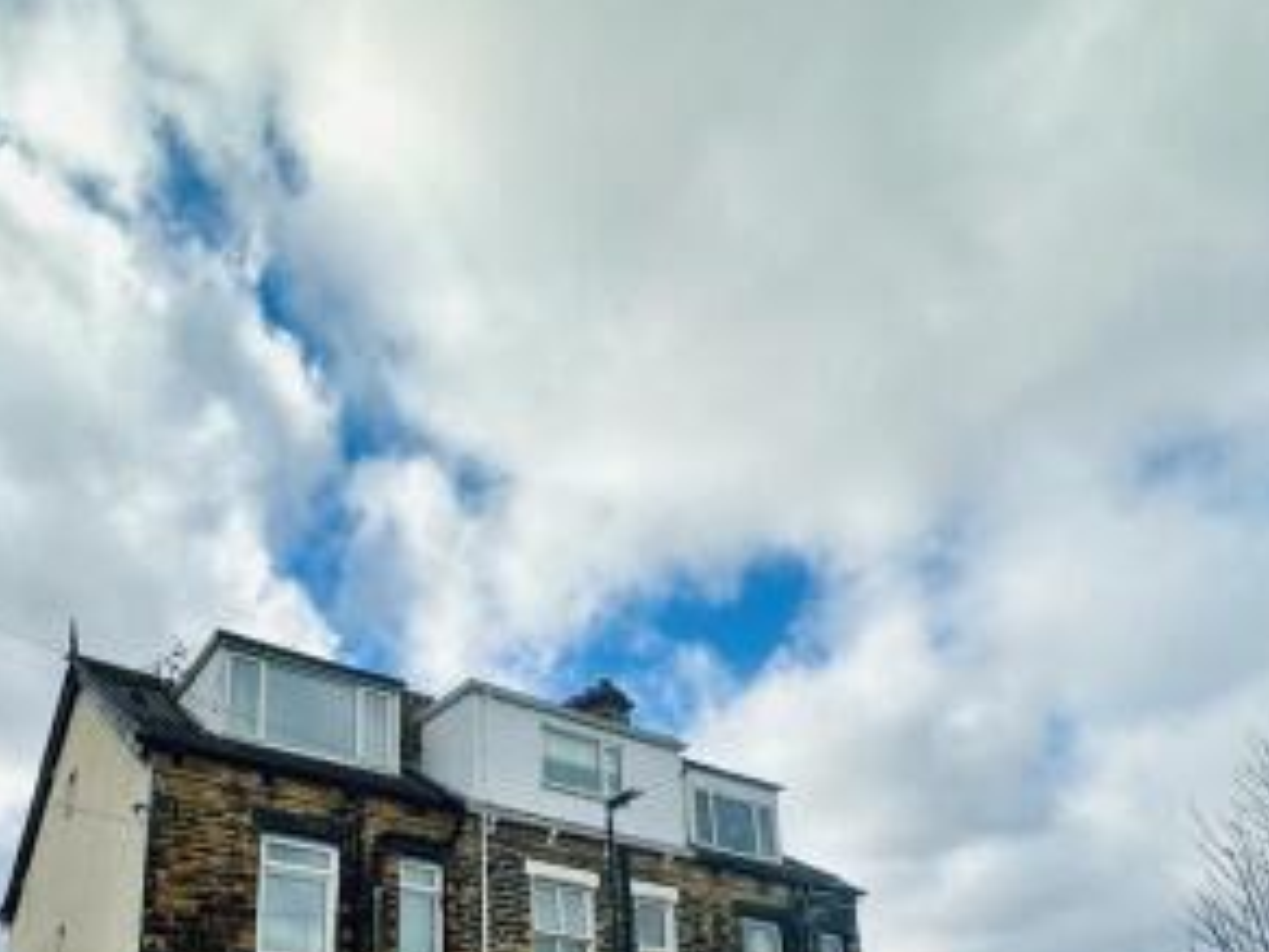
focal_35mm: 28
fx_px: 1026
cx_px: 480
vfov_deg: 43.6
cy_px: 924
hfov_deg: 62.6
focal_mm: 2.22
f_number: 2.2
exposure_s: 1/2564
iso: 50
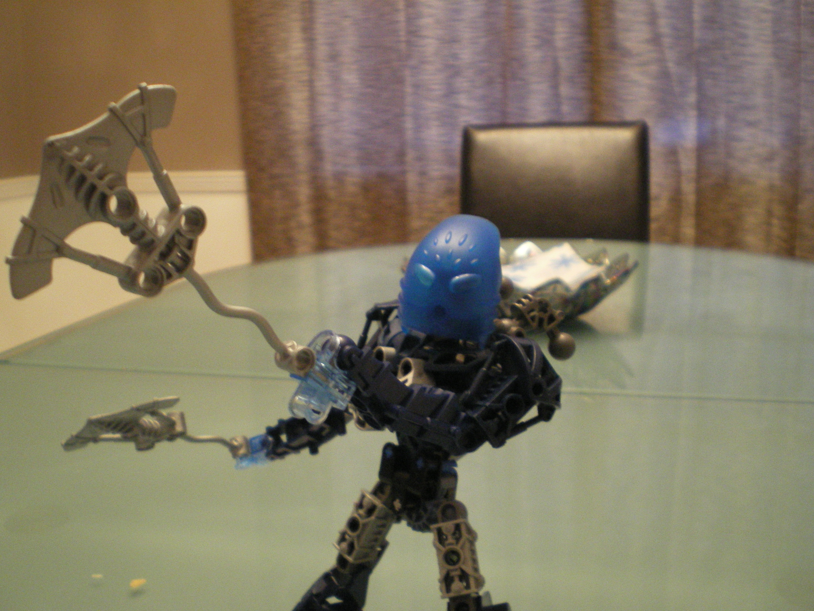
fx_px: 894
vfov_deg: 37.7
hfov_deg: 49.0
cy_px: 306
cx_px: 407
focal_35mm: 38
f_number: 3.1
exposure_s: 1/10
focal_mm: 6.3
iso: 400
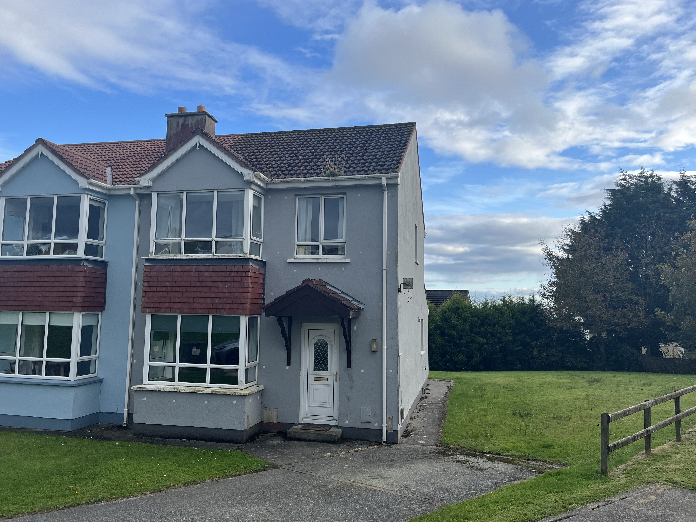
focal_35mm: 27
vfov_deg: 51.3
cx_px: 339
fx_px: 543
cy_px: 256
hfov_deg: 65.3
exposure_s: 1/1623
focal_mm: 5.1
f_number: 1.6
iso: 50
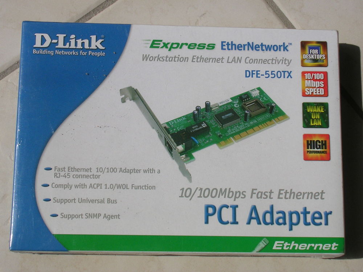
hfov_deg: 29.0
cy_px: 136
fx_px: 703
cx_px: 182
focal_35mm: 67
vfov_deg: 21.9
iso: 50
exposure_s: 1/1500
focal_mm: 10.2
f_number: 3.6
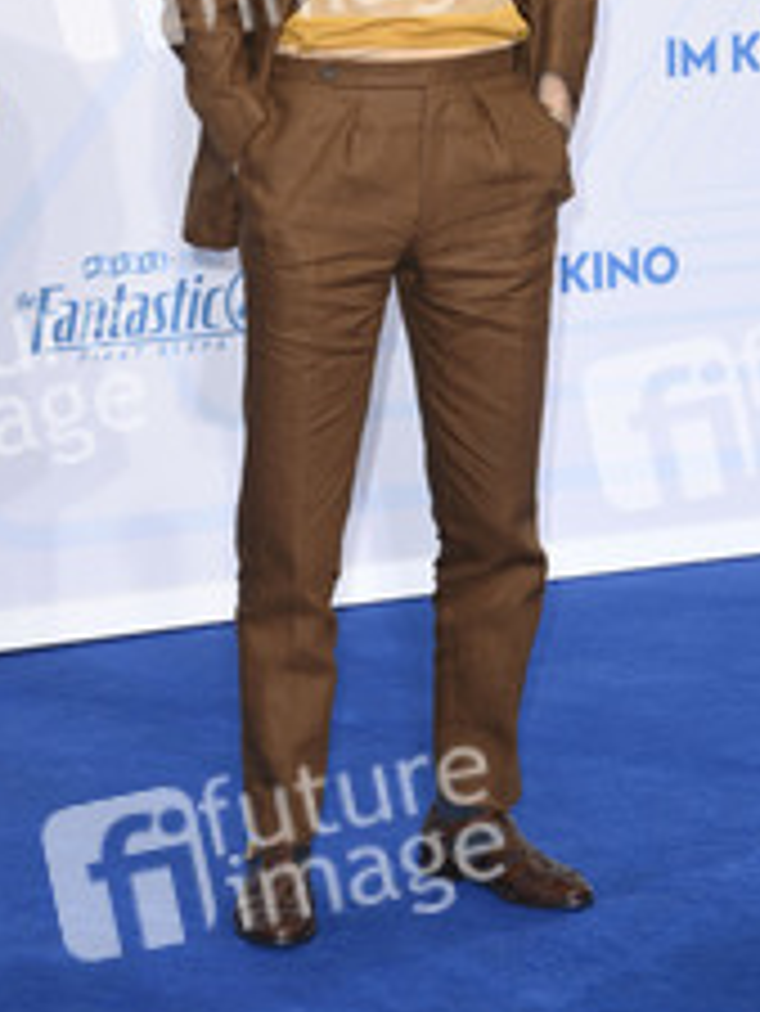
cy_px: 180
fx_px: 3890
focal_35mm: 133
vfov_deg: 14.7
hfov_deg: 11.2
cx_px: 405
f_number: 5.6
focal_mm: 78
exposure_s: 1/200
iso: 400
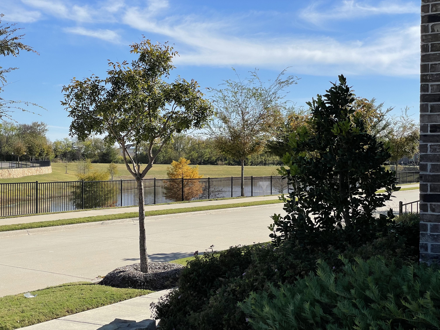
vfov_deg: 28.0
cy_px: 165
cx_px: 220
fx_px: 661
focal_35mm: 52
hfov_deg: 36.8
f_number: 2
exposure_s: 1/2179
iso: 25
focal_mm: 6
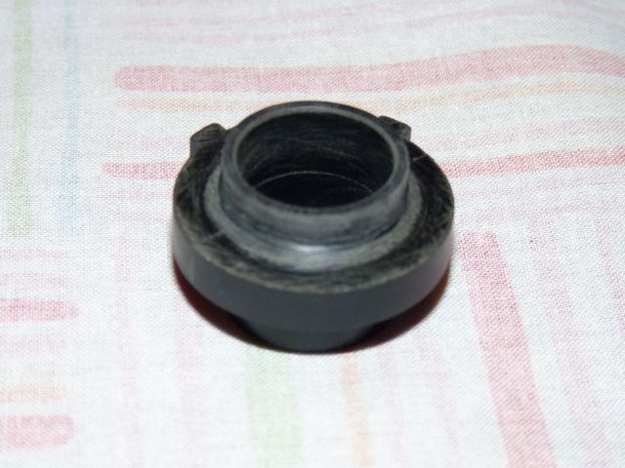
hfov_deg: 17.4
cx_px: 312
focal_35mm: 113
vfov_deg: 13.1
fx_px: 2040
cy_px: 234
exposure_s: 1/25
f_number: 3.6
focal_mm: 20.1
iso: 200
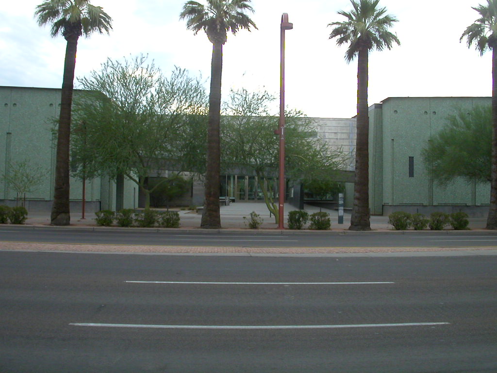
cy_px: 186
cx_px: 248
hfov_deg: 50.1
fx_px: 531
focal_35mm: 37
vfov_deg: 38.7
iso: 100
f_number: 4.5
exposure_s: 1/229
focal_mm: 5.6
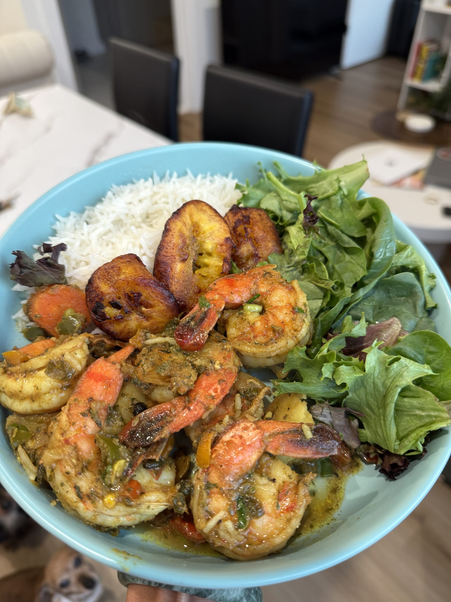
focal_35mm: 24
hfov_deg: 56.8
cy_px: 301
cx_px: 226
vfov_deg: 71.6
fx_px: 417
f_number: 1.78
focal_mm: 6.76
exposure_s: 1/60
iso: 160
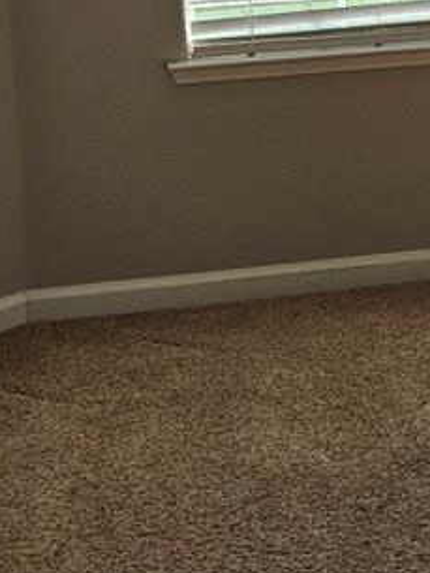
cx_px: 467
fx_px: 1870
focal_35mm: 113
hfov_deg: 12.9
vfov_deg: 16.8
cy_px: -66
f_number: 1.8
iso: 25
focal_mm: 5.4
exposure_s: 1/532
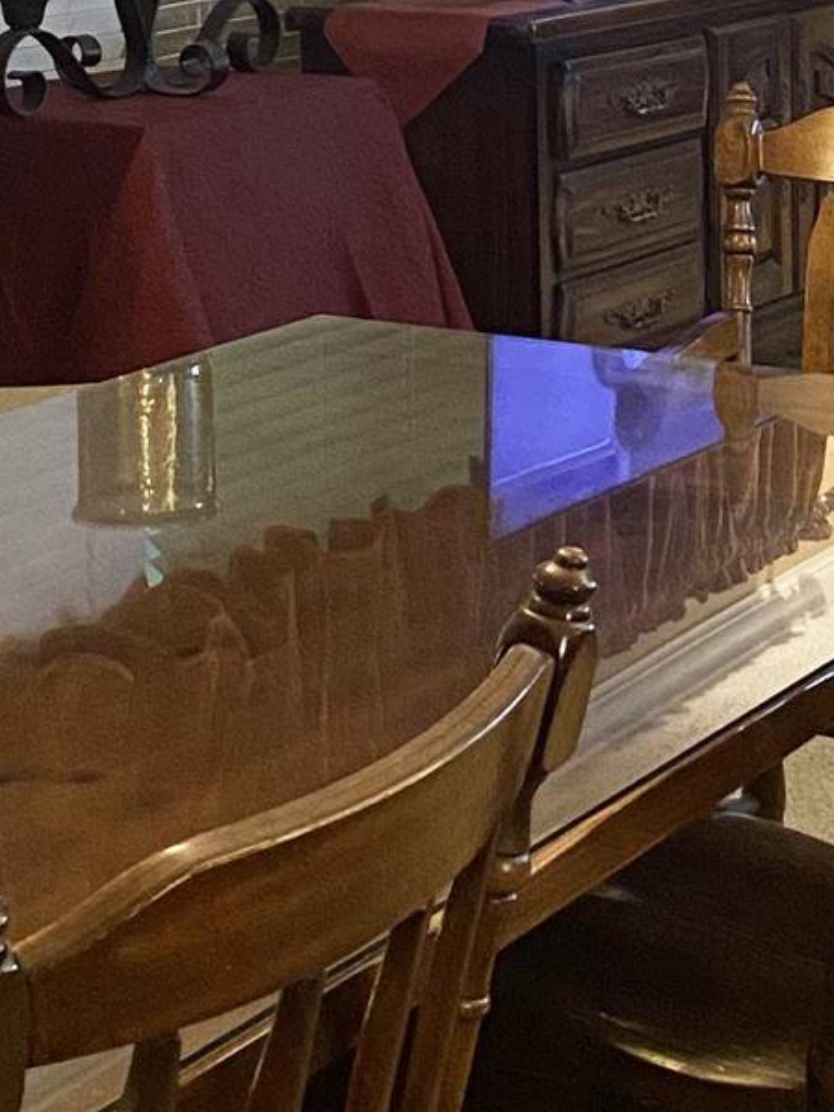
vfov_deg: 19.1
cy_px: 28
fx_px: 3214
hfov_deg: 14.4
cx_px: 975
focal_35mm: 100
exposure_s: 1/30
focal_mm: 4.25
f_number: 1.8
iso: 500
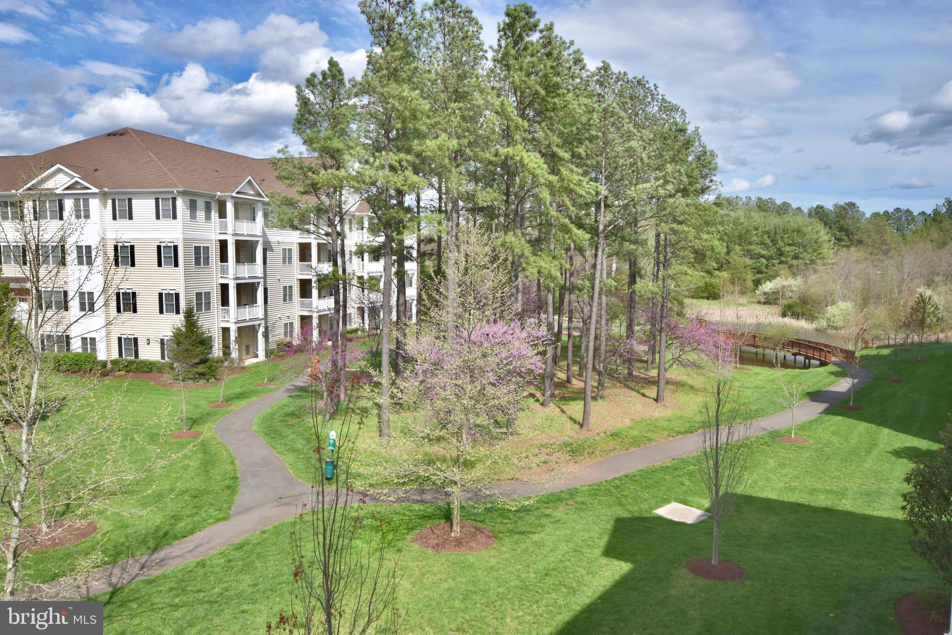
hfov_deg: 67.4
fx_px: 714
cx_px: 476
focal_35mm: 27
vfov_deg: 47.9
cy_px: 318
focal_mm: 18
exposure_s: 1/400
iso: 250
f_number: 10
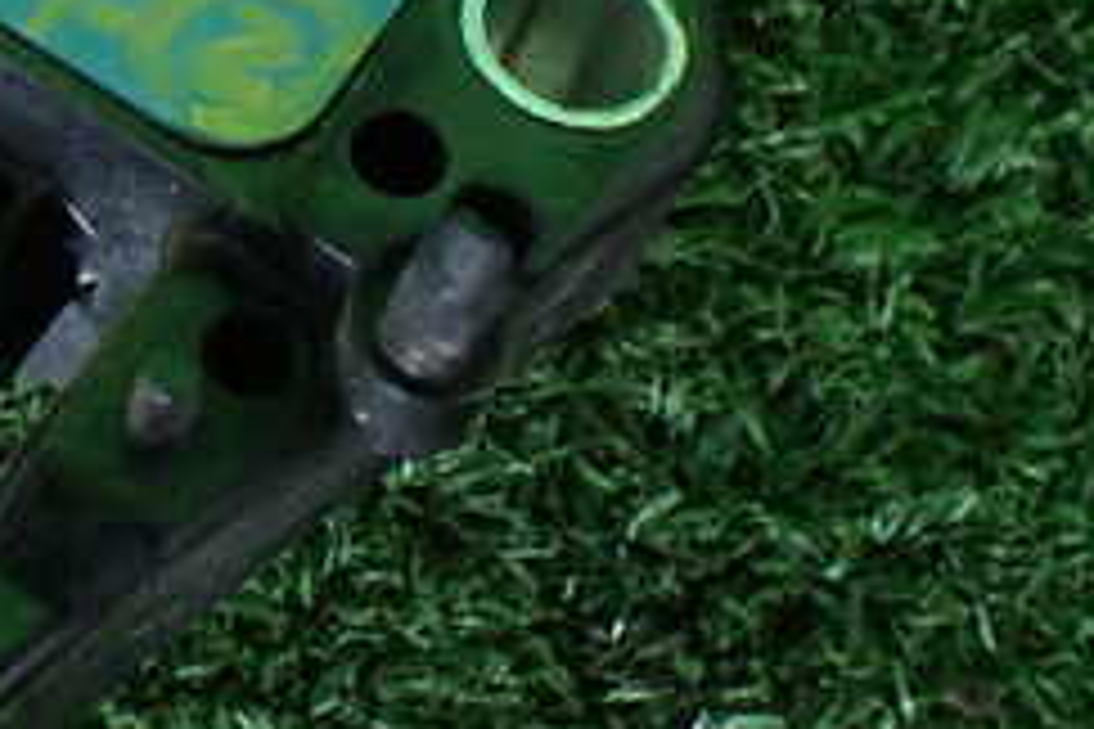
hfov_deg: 25.1
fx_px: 2340
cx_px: 9
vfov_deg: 17.5
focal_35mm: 77
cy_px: 130
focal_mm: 5.4
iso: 800
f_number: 2.3
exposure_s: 1/40
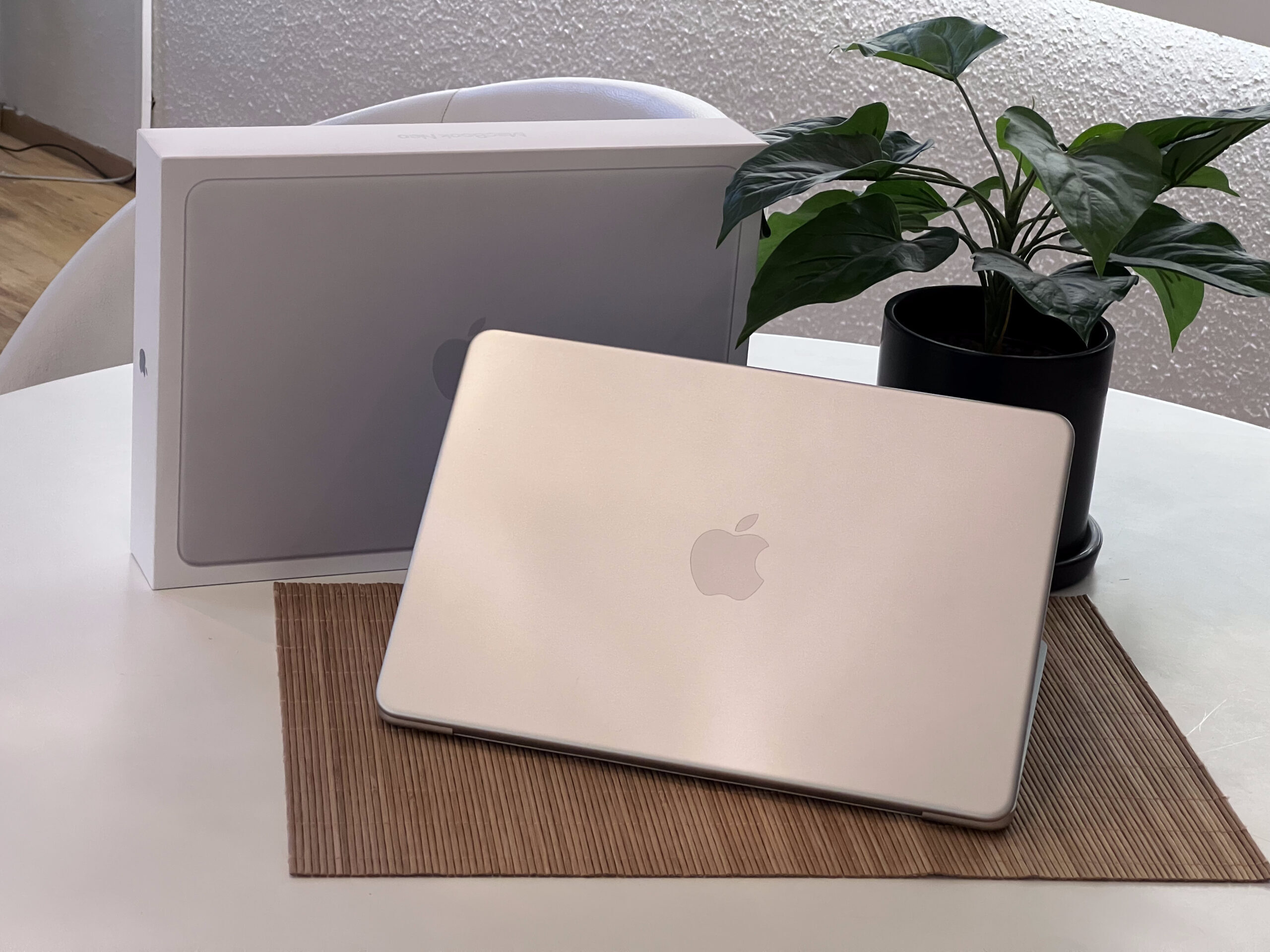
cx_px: 635
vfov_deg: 19.1
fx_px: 2825
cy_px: 476
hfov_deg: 25.3
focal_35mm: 77
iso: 200
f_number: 2.8
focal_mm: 9
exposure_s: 1/86
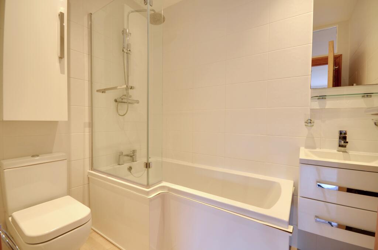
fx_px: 173
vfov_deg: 71.8
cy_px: 125
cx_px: 189
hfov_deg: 95.1
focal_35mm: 16
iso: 100
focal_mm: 11
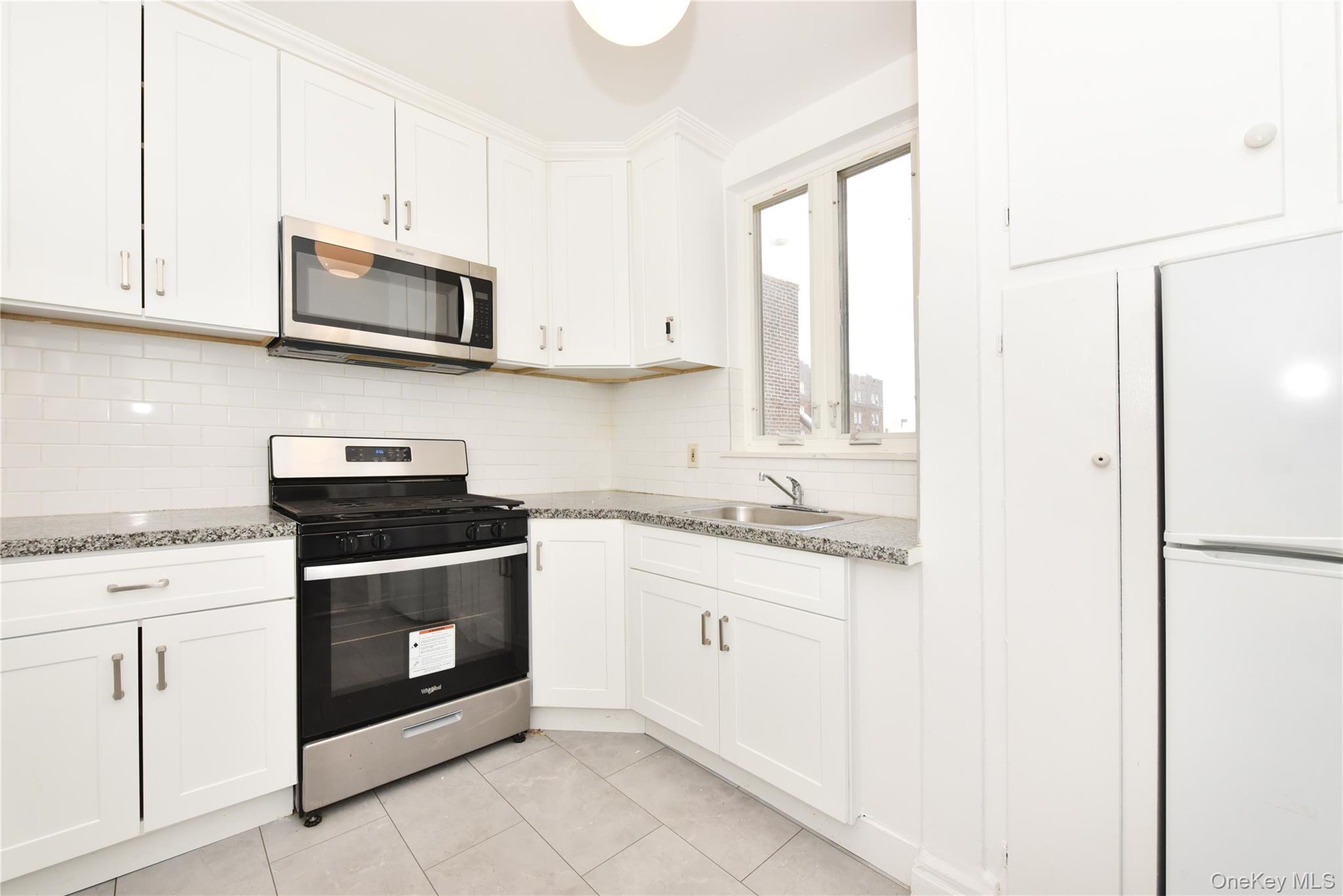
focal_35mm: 14
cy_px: 448
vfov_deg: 81.2
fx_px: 522
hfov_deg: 104.2
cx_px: 672
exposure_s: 1/100
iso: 1250
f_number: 10
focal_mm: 14
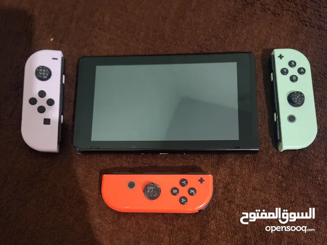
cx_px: 164
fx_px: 217
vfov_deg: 58.9
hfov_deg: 73.9
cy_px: 122
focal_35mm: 23
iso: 1000
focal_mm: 5.4
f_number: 1.8
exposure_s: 1/25
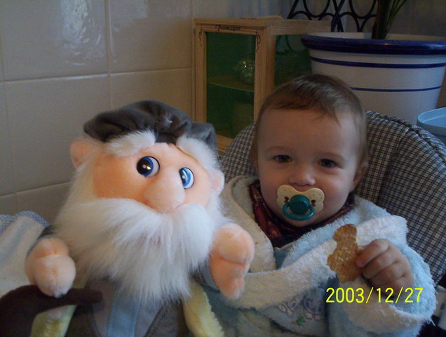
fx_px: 491
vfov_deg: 37.9
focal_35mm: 38
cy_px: 168
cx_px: 223
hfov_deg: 48.9
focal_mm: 4.99
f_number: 4.5
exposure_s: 1/8.6
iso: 200
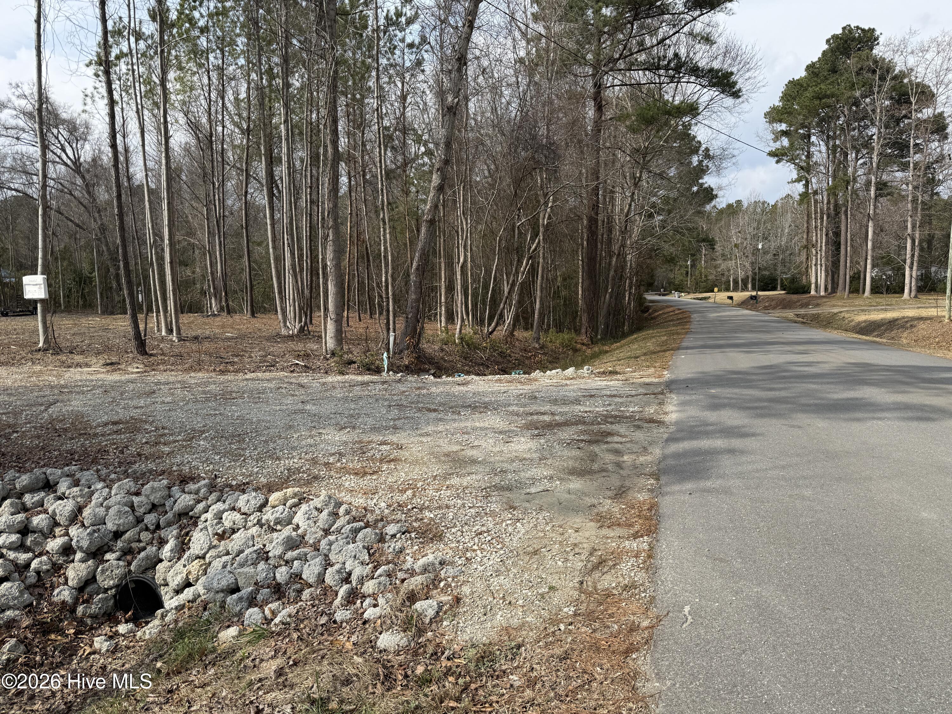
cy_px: 357
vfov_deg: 56.8
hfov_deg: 71.6
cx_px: 476
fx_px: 660
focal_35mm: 24
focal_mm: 6.76
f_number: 1.78
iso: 80
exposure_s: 1/3584
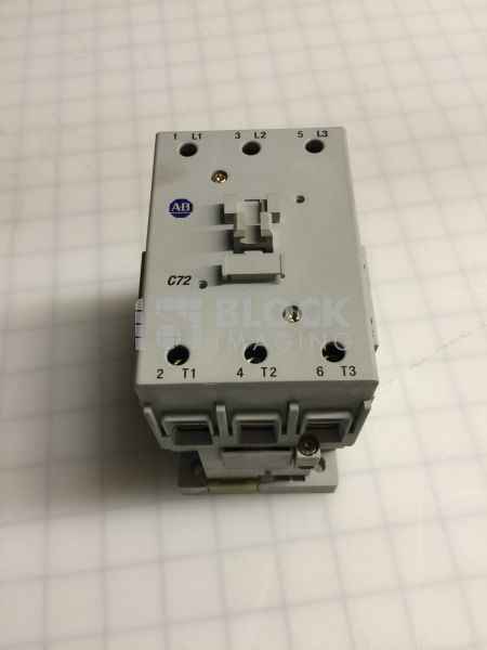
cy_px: 325
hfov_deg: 48.2
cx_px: 244
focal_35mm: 29
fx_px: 544
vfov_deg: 61.7
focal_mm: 4.15
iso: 32
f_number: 2.2
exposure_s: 1/15
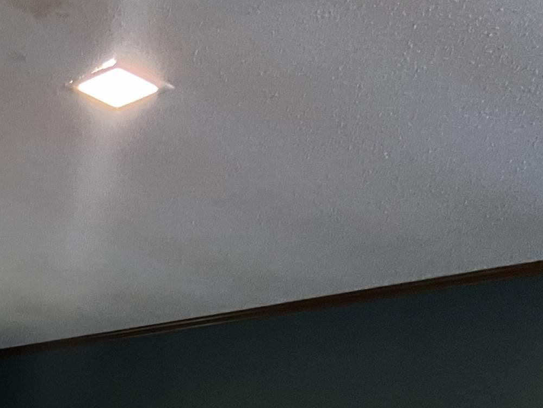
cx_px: -262
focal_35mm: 80
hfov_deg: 20.9
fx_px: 1255
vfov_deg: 17.1
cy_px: 564
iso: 640
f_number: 1.5
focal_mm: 5.7
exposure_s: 1/40
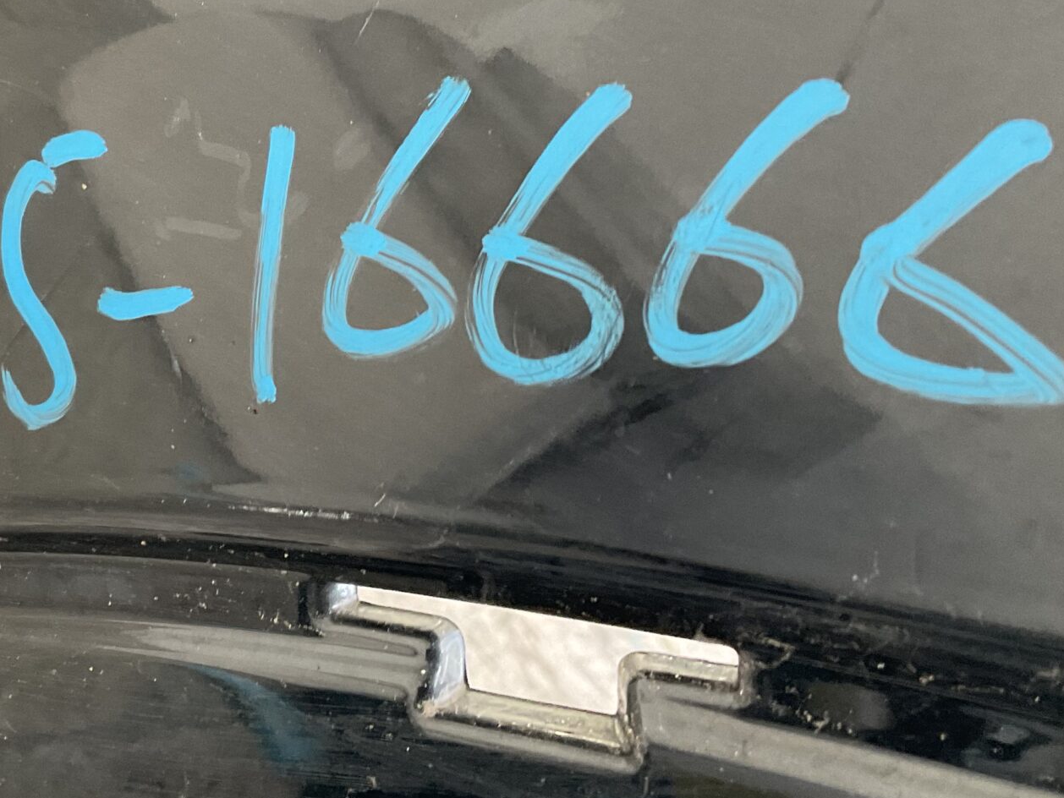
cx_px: 311
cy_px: 263
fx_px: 1814
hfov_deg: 32.3
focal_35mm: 59
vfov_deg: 24.7
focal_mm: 3
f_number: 1.8
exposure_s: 1/50
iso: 125
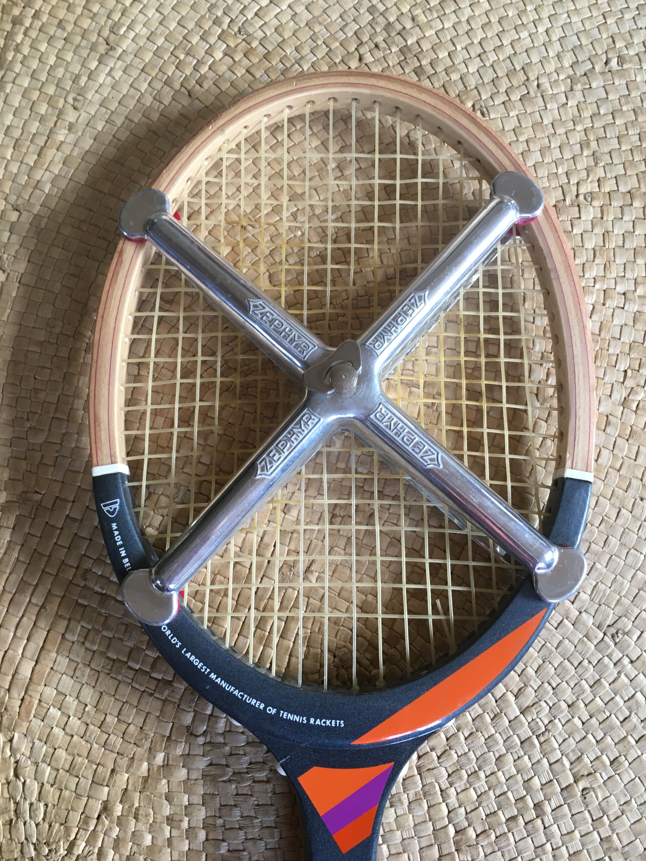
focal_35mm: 29
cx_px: 323
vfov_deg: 61.7
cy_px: 430
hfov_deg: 48.2
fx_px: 722
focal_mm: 4.15
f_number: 2.2
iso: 100
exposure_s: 1/33
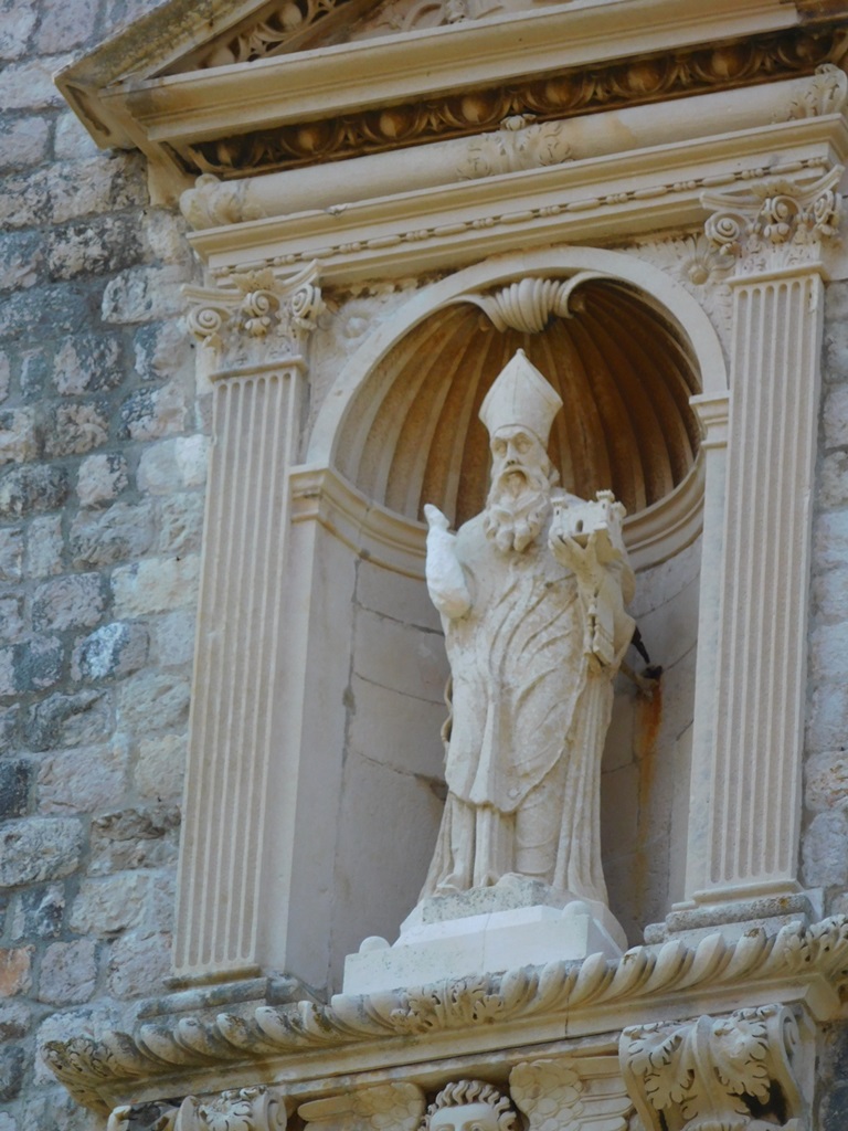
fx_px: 11432
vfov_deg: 5.7
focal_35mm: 350
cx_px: 424
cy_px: 566
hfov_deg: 4.2
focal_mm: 62.4
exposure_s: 1/250
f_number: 6
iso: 125
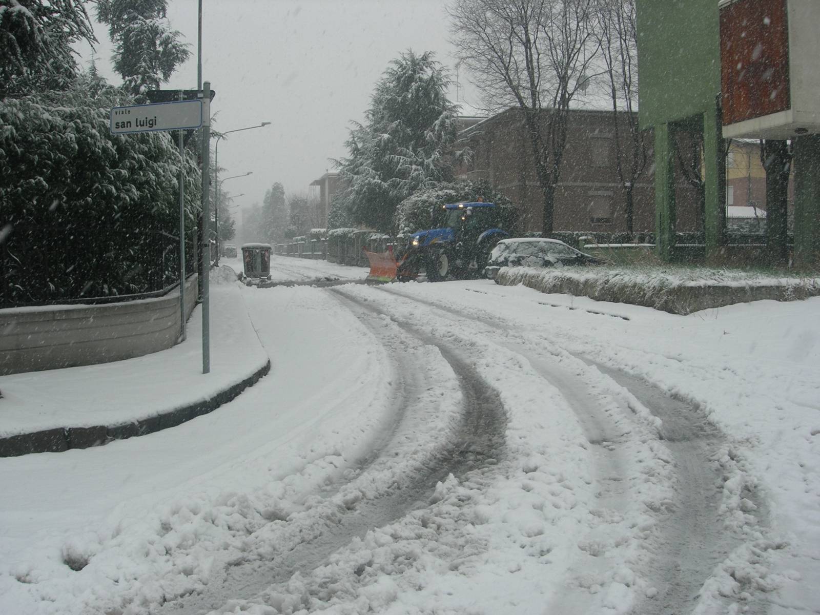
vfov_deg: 37.7
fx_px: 900
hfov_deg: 49.0
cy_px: 308
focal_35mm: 38
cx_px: 410
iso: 64
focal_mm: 7.8
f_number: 4.8
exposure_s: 1/240
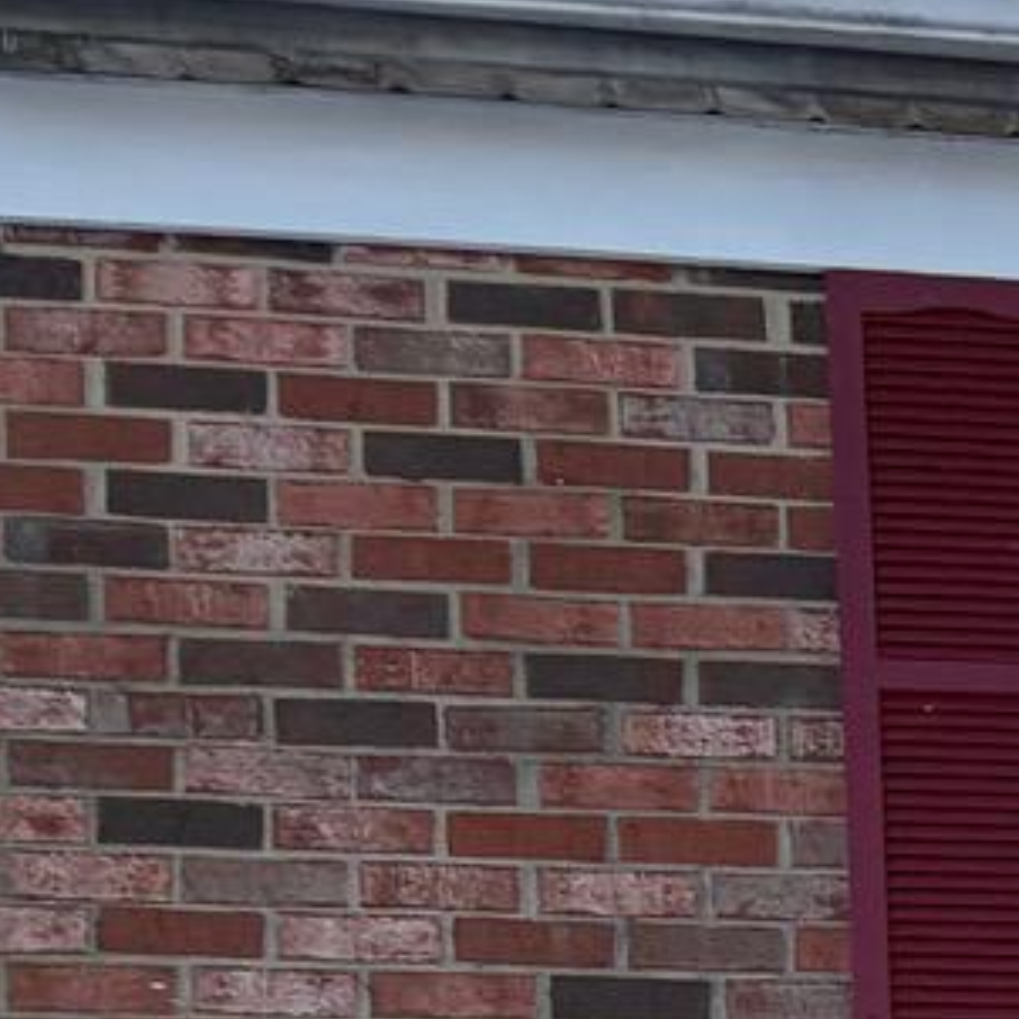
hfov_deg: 9.1
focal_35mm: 156
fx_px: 5195
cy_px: 1998
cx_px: 3047
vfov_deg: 10.4
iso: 64
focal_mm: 5.96
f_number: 1.6
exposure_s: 1/2141
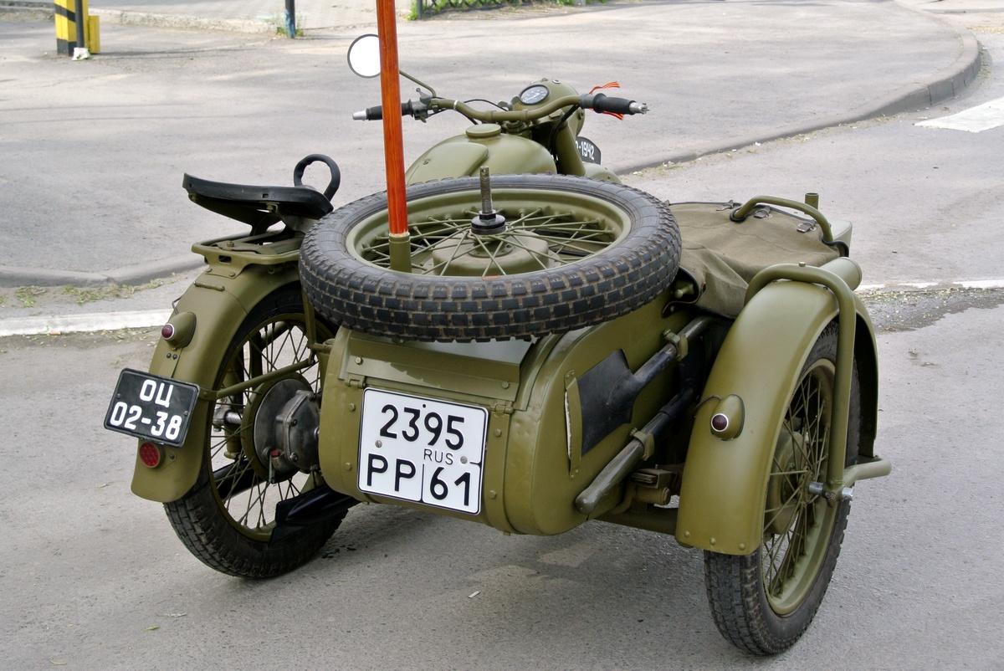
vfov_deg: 22.3
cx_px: 502
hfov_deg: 32.9
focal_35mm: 61
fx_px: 1702
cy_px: 336
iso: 100
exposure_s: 1/250
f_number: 5
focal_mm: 22.7
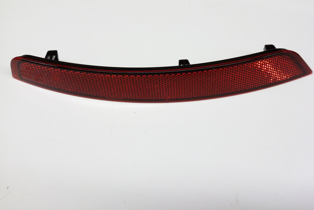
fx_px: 297
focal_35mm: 34
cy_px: 93
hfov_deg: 55.8
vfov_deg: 38.8
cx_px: 159
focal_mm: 3.4
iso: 160
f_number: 2.4
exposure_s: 1/20
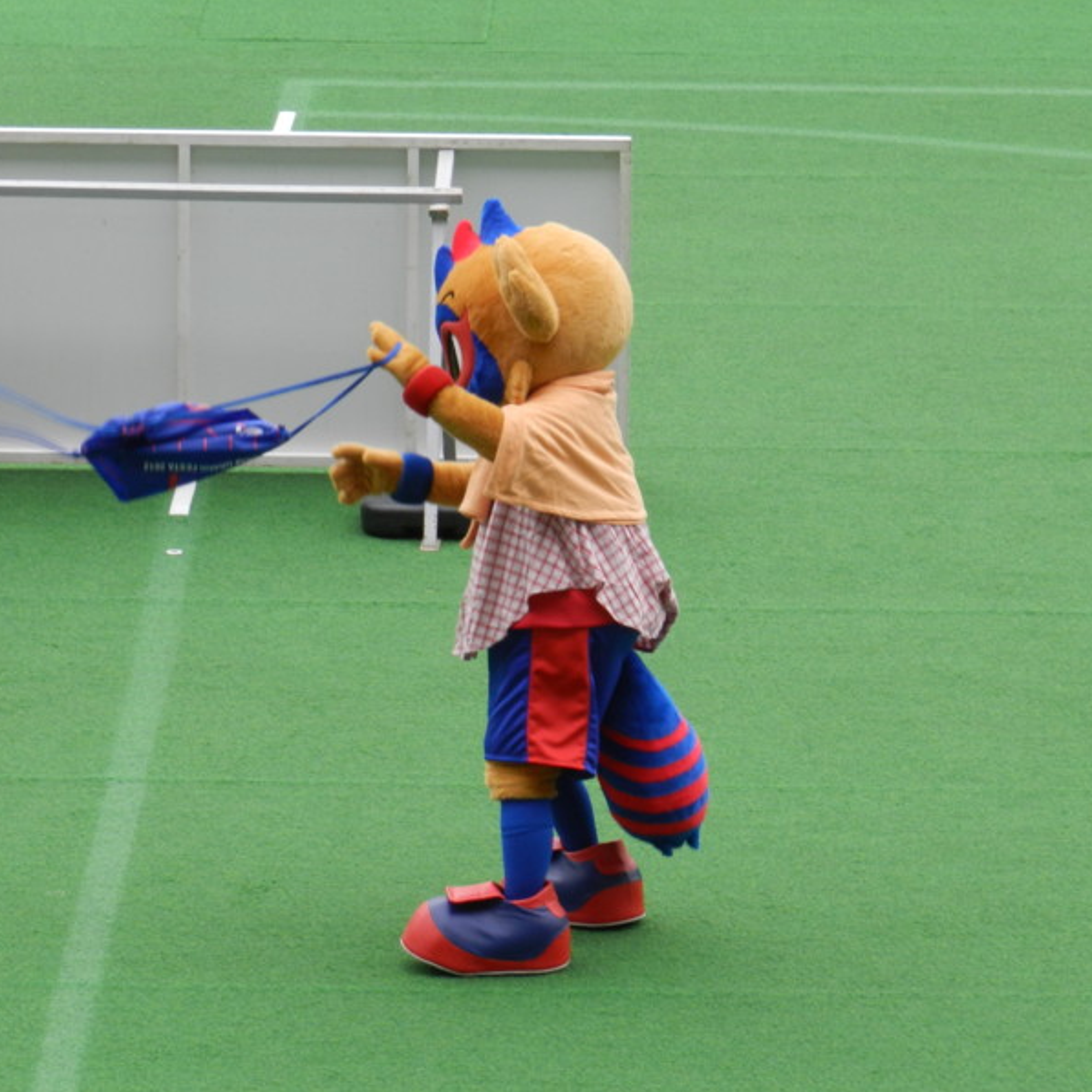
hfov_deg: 4.8
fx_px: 13063
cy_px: 547
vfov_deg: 4.8
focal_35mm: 366
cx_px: 602
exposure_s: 1/125
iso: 160
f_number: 5.4
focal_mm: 55
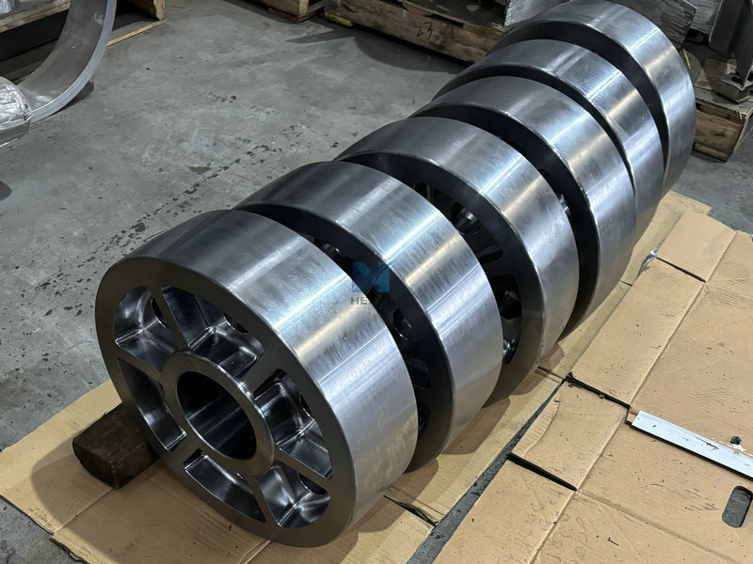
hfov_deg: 67.3
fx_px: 566
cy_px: 282
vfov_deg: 53.1
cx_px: 376
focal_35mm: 26
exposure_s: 1/50
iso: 400
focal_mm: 5.96
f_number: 1.6
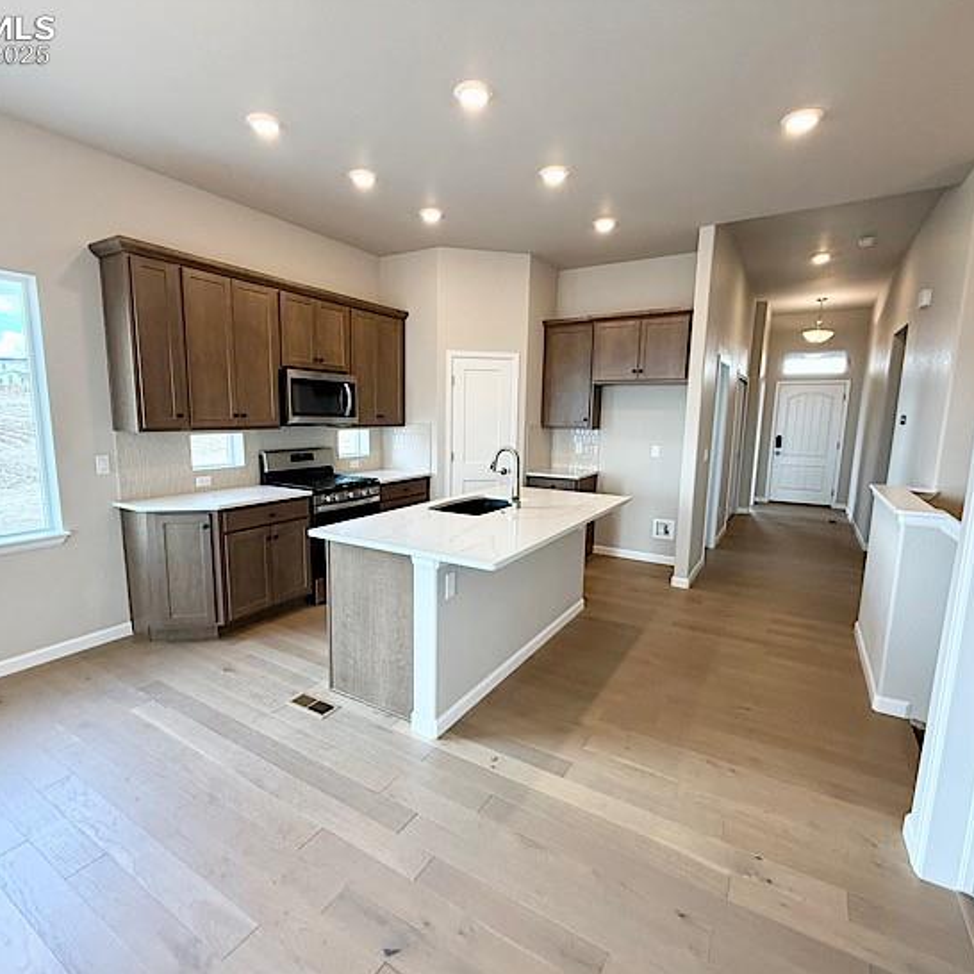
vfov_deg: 84.0
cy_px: 495
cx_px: 462
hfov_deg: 83.9
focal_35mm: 17
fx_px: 541
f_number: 2.2
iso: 160
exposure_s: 1/120
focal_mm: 2.22
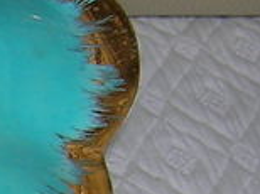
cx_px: -297
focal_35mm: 221
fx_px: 1657
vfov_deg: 6.6
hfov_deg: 8.4
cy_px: 344
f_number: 2.9
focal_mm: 5.7
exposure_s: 1/60.1
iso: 50
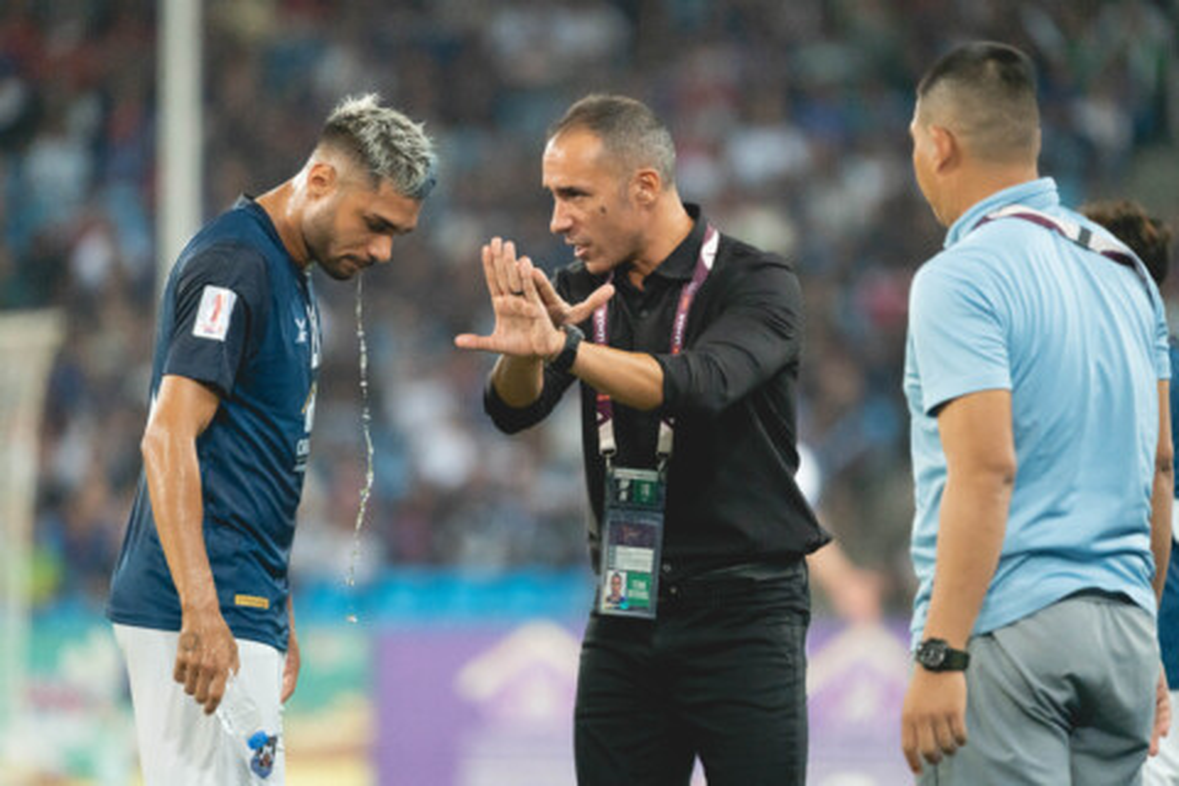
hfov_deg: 3.5
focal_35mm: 588
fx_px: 19255
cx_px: 590
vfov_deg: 2.3
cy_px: 393
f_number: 6.3
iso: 4000
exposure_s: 1/1250
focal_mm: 588
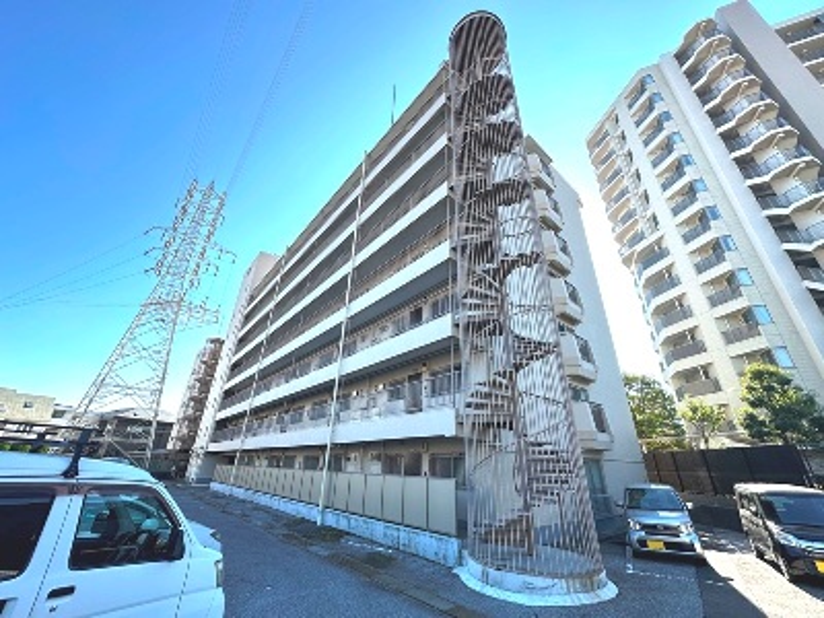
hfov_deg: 102.1
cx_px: 412
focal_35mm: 14
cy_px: 309
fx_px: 333
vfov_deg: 85.7
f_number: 2.2
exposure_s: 1/493
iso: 40
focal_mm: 2.22
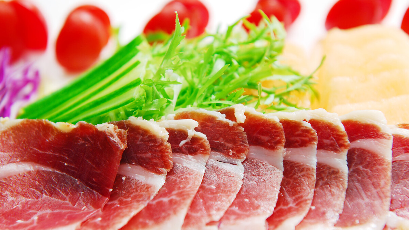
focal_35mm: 82
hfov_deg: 25.9
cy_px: 118
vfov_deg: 14.7
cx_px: 204
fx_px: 889
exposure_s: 1/60
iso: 100
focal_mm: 52
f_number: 4
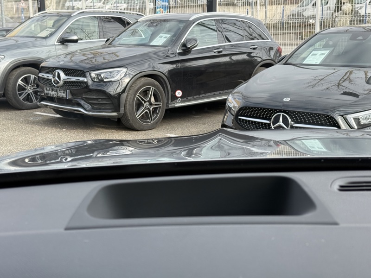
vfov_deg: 30.3
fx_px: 514
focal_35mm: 48
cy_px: 139
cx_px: 186
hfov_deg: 39.7
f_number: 1.78
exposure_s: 1/762
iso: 80
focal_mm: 6.76
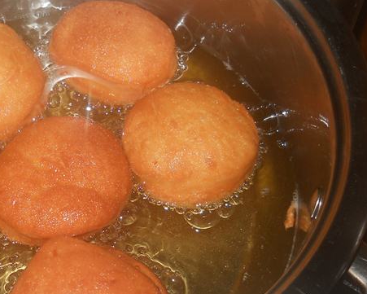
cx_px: 83
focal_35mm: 71
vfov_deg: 21.5
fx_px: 771
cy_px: 204
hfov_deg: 26.4
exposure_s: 1/30
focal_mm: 6.72
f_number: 5.5
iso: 80
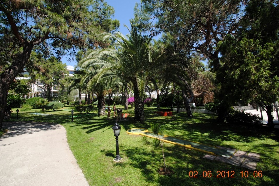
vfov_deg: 73.7
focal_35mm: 16
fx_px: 124
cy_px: 90
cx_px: 142
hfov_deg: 96.7
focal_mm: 10
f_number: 7.1
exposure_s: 1/200
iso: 100
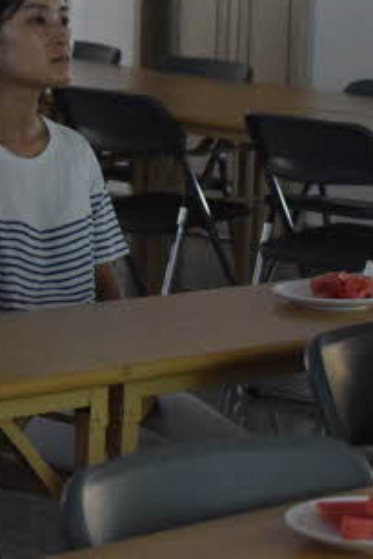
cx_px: 439
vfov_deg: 11.7
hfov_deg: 7.8
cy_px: 233
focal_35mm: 175
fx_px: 2717
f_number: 4.8
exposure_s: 1/50
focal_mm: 56
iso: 6400
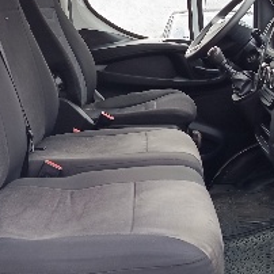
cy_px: 64
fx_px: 537
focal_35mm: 60
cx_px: 138
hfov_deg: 28.6
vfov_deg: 28.1
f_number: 1.7
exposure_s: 1/100
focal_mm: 5.24
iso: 427
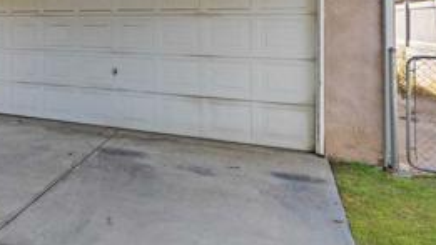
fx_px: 416
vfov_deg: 31.1
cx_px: 30
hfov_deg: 48.4
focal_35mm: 36
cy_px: 16
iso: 1000
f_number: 10
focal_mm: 14
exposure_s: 1/250
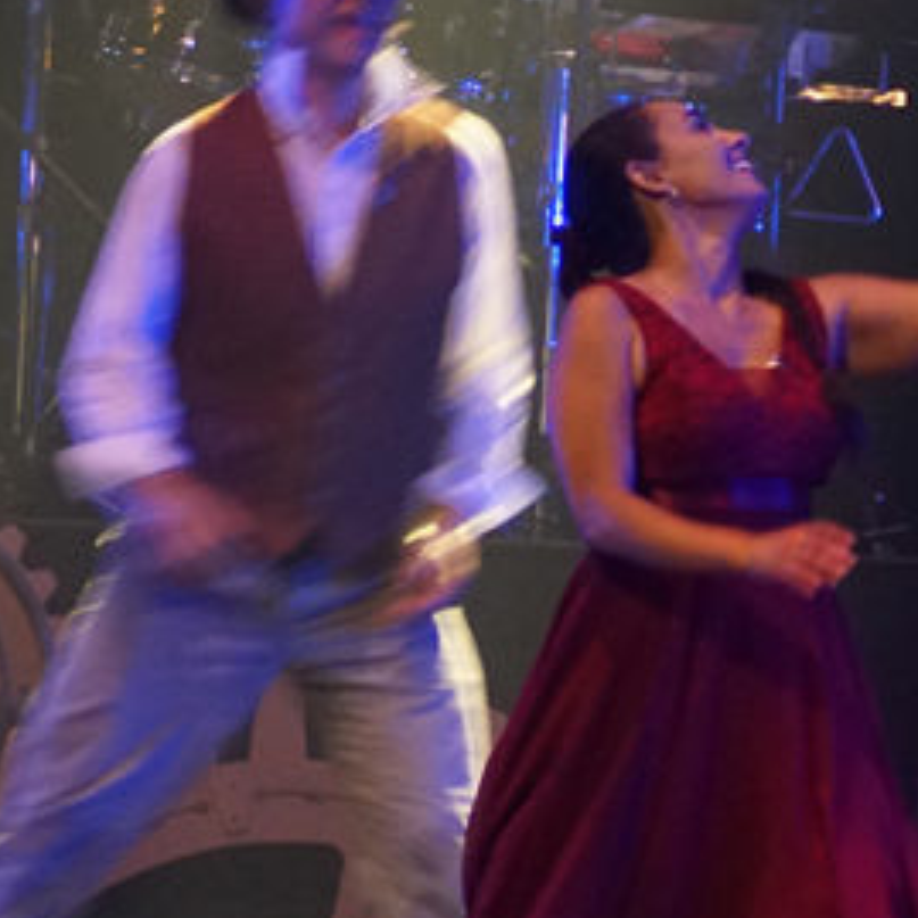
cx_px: 863
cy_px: 358
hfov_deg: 2.6
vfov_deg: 2.6
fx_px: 20372
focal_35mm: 679
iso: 1600
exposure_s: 1/30
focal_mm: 140
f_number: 5.6
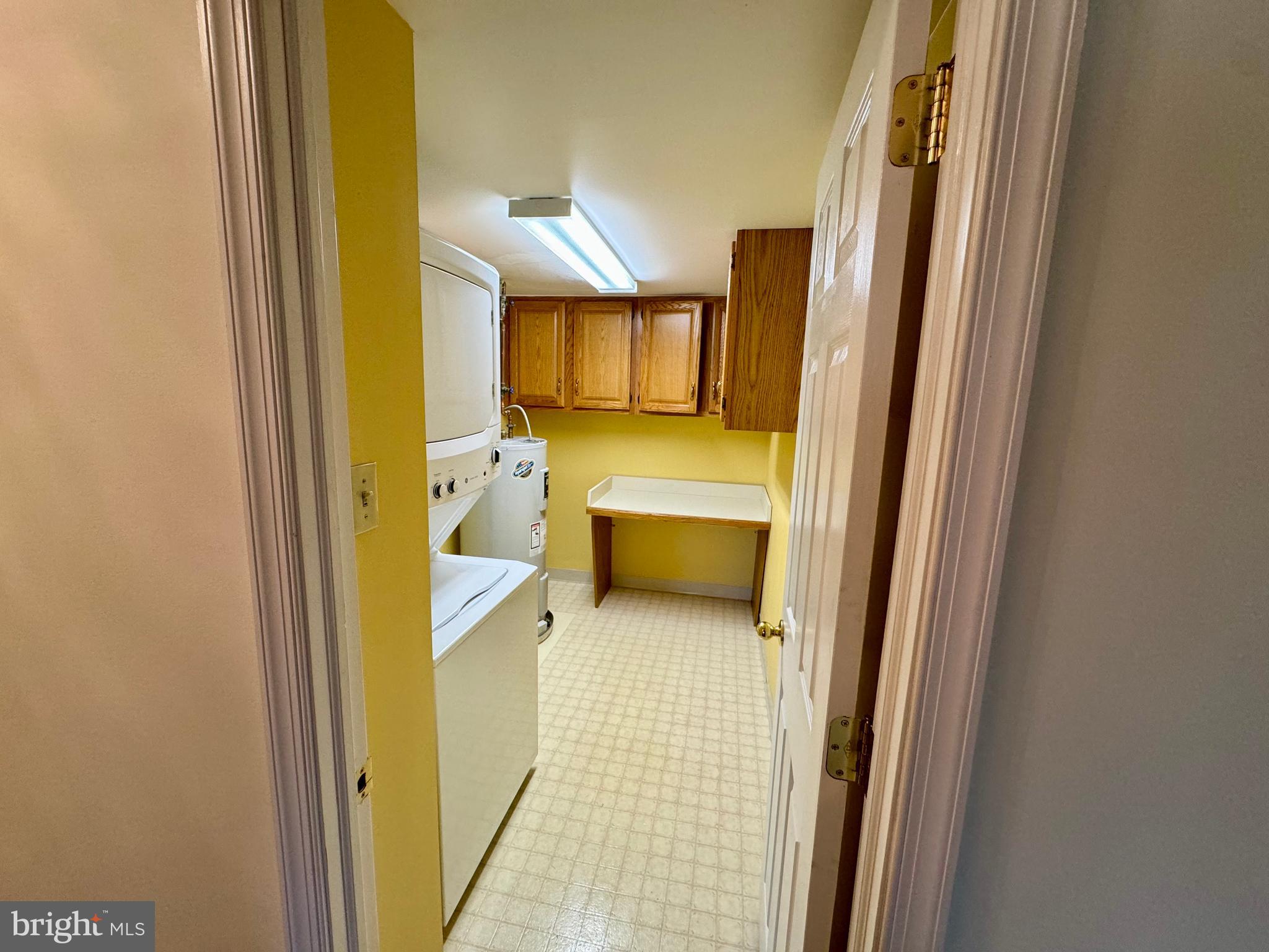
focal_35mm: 14
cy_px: 476
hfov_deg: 102.1
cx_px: 634
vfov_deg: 85.7
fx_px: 513
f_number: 2.2
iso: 250
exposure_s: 1/120
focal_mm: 2.22
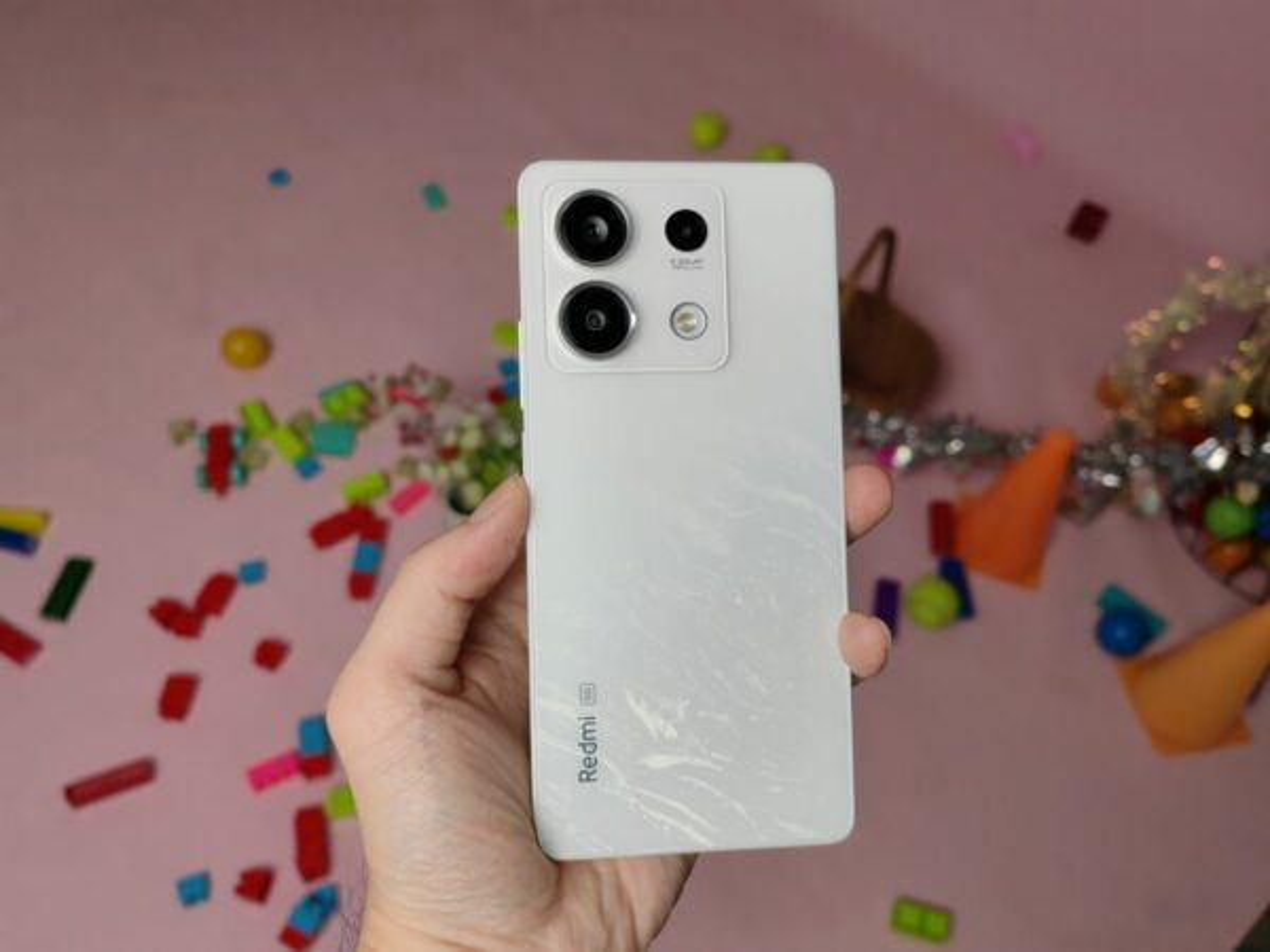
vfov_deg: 51.4
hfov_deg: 65.3
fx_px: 991
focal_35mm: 27
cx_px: 635
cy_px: 476
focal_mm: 5.54
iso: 160
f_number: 1.8
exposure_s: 1/673
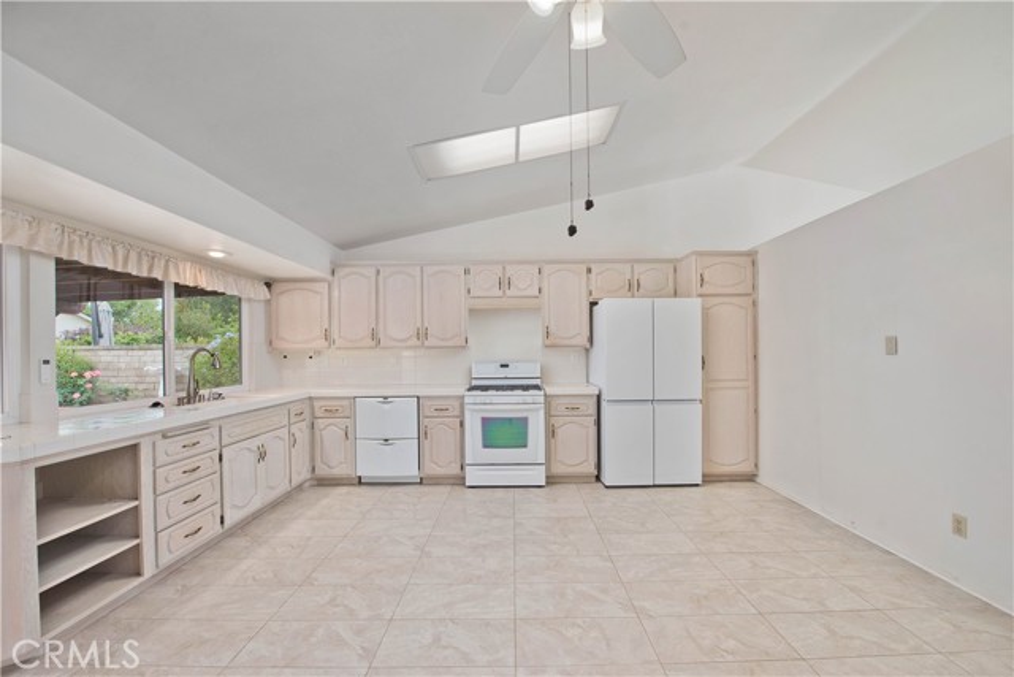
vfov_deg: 81.2
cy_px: 338
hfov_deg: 104.2
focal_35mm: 14
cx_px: 507
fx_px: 394
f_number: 5.6
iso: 400
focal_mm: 14
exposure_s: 1/200
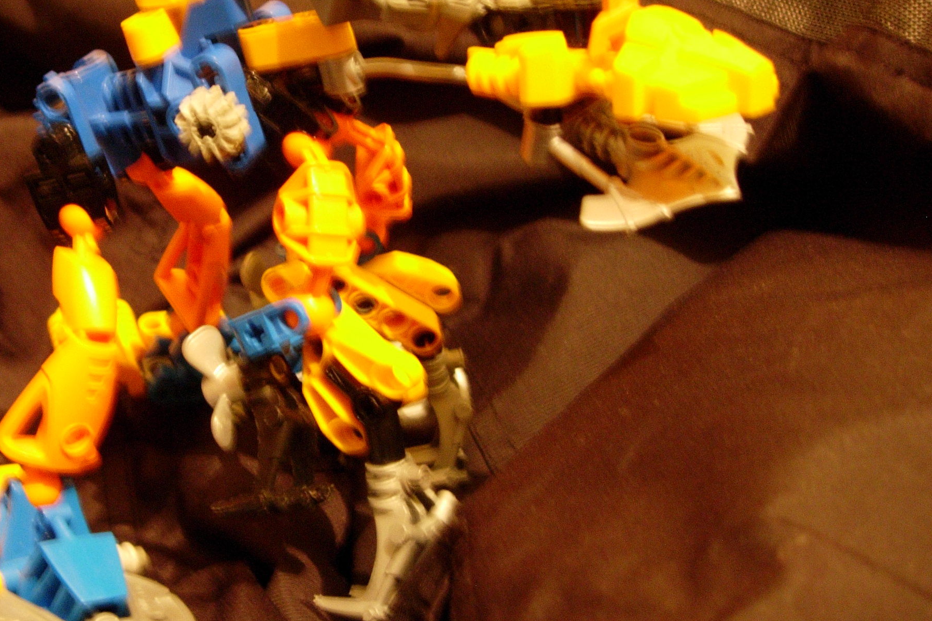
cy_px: 299
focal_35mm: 57
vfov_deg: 23.8
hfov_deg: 34.7
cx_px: 313
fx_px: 1476
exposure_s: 1
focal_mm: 7.8
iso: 200
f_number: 2.8
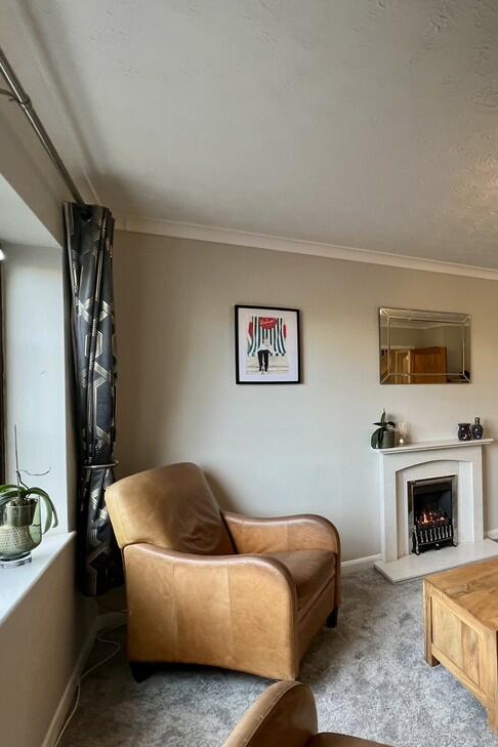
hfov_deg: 58.8
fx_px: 394
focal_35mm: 19
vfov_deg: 86.9
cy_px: 387
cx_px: 409
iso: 200
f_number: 1.8
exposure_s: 1/99
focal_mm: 1.57
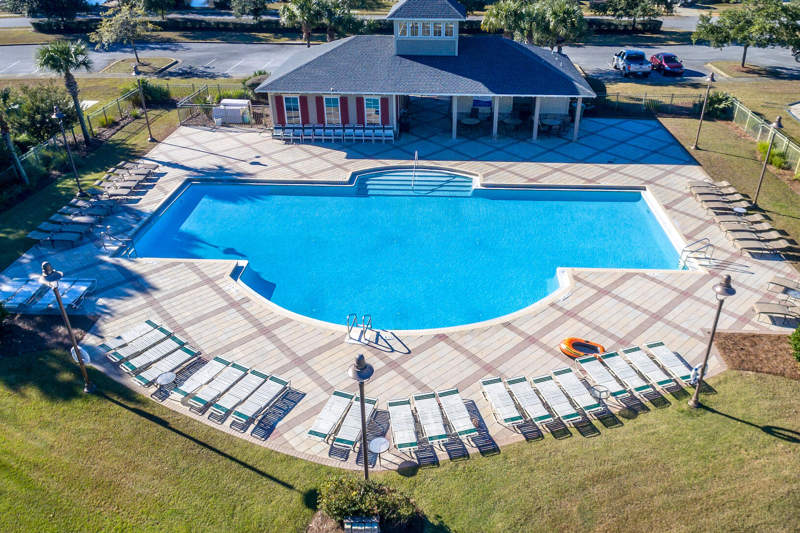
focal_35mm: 22
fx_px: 489
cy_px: 243
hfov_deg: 78.6
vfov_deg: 57.2
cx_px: 414
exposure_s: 1/400
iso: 100
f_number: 2.8
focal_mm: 3.61
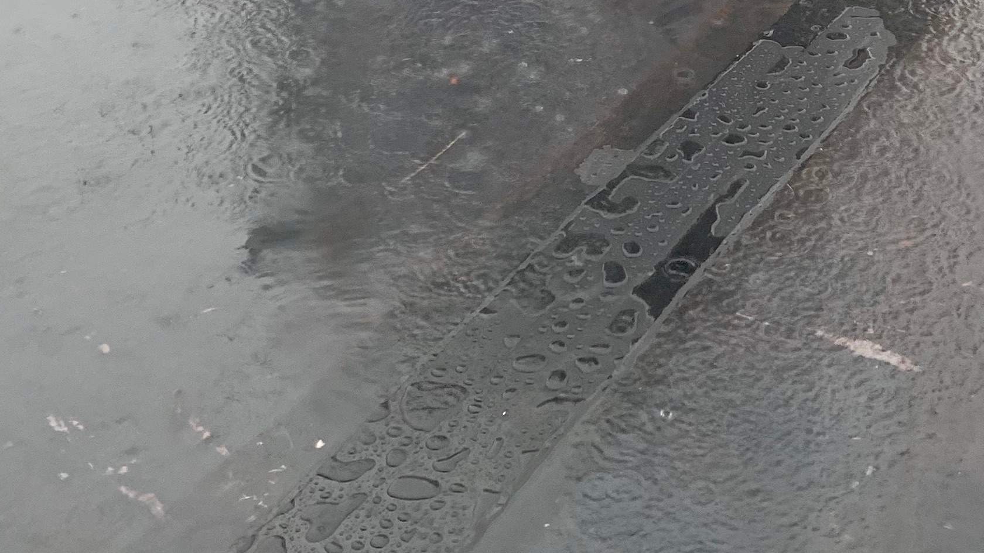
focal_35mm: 68
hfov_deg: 30.8
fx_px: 1774
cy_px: -5
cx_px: 628
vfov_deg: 17.3
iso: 100
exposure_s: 1/65
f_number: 1.8
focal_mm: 4.25
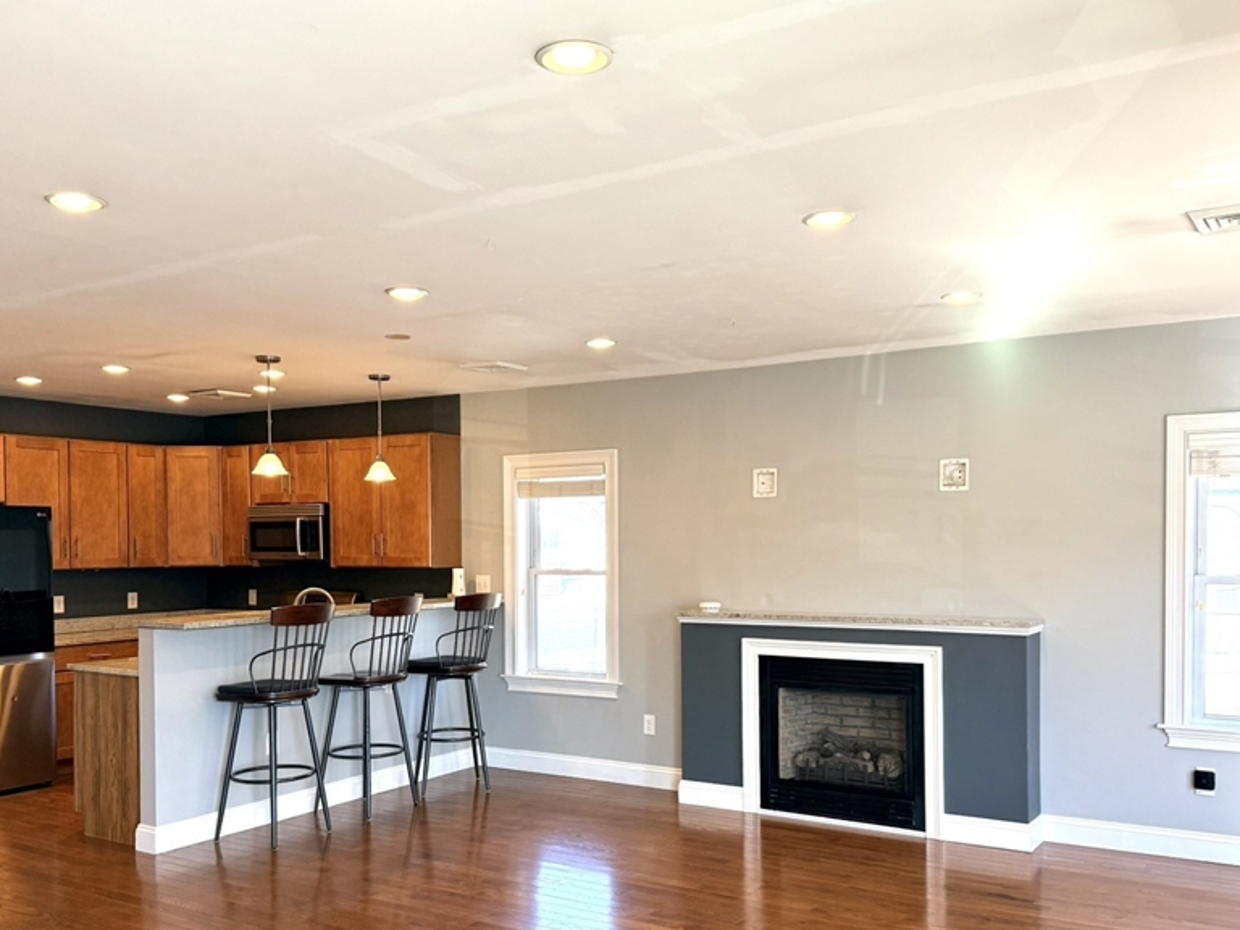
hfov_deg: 56.8
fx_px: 1146
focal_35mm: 32
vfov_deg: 44.0
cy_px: 554
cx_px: 609
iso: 125
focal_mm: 6.76
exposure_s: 1/227
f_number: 1.78
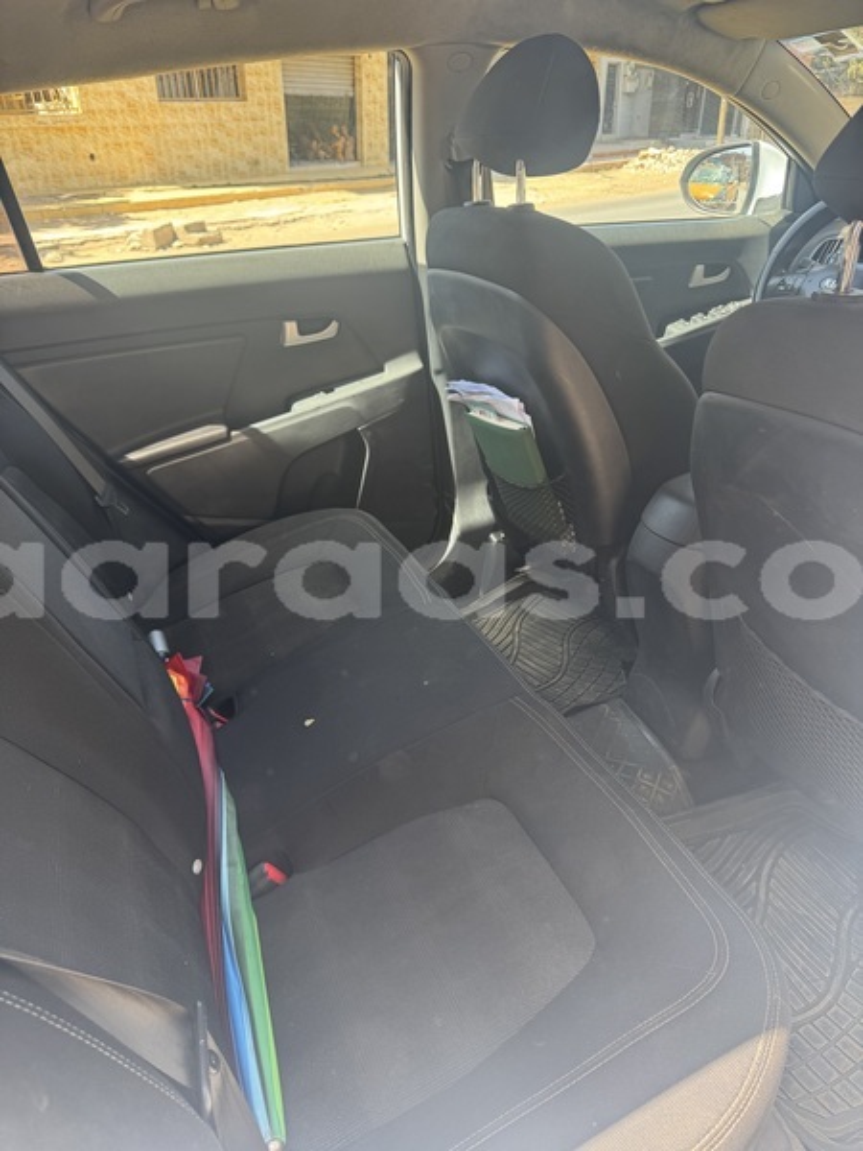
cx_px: 432
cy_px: 576
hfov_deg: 56.8
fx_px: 798
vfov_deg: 71.6
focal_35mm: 24
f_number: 1.78
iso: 80
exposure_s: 1/162
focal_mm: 6.76
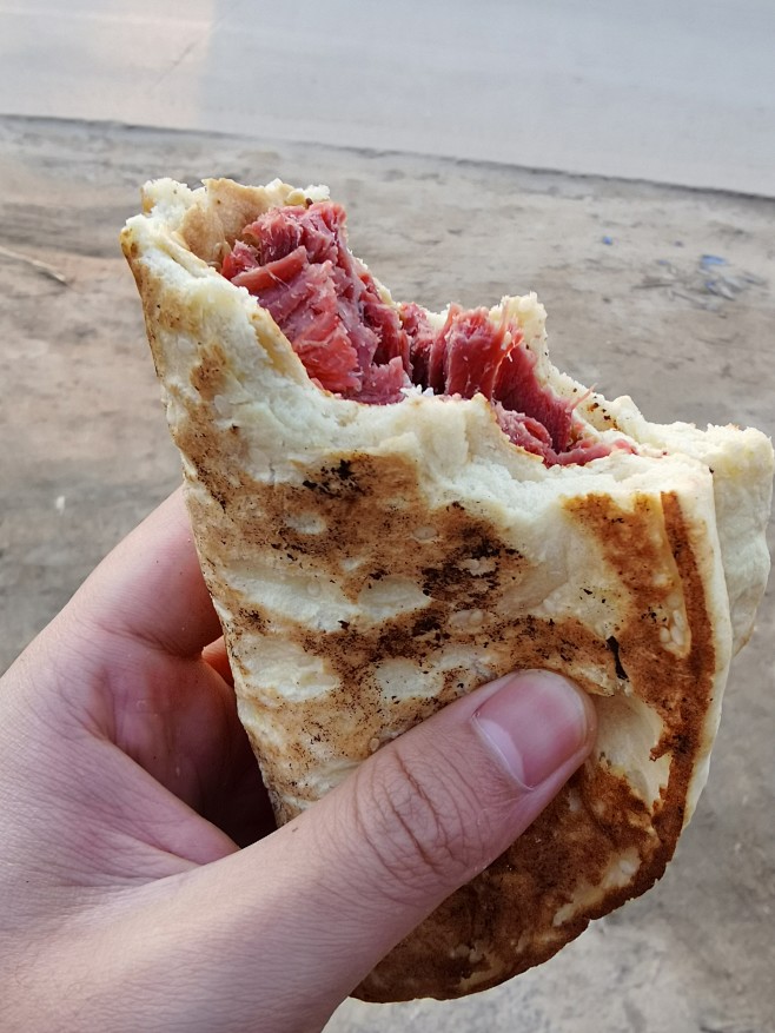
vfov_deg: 67.3
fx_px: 776
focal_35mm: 26
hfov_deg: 53.1
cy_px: 516
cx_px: 388
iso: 80
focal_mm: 2.26
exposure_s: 1/120
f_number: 2.2
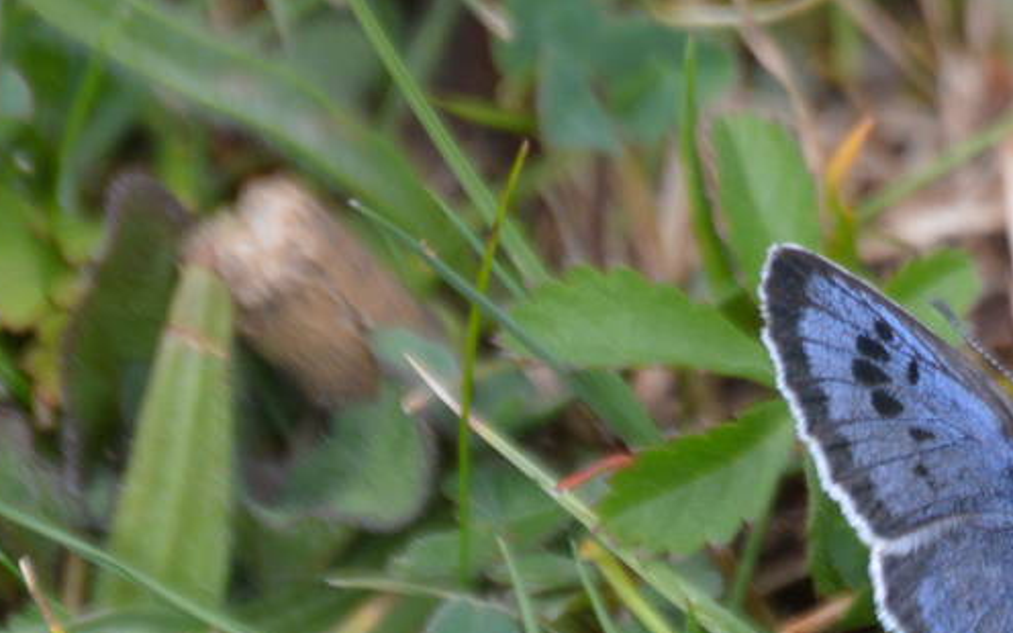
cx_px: 1211
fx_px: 27193
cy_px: 606
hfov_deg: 2.1
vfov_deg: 1.3
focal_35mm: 985
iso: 400
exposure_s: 1/500
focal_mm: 200
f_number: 5.6
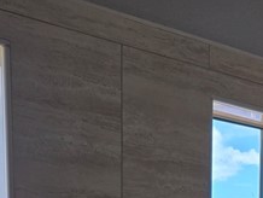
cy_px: 424
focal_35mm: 108
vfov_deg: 11.9
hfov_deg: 17.7
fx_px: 821
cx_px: 270
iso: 25
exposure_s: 1/541
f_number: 1.8
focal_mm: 5.4
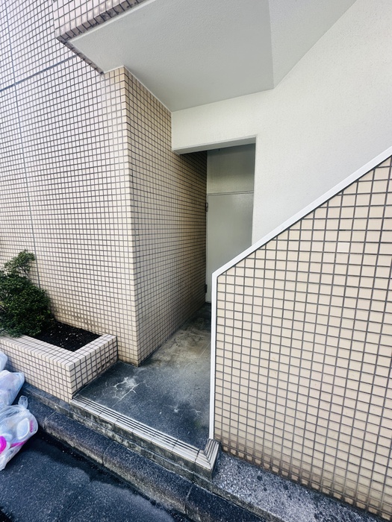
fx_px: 211
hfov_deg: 85.7
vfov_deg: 102.1
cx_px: 196
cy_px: 261
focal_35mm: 14
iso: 40
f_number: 2.2
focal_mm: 2.22
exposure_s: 1/186
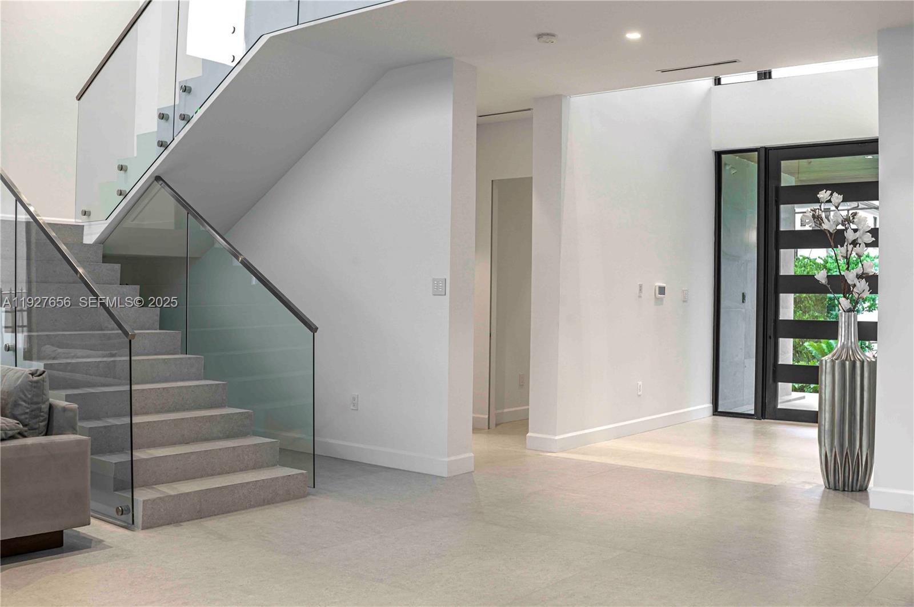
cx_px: 457
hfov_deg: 54.5
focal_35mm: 35
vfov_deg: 37.8
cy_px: 304
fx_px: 888
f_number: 5.6
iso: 100
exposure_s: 1/6
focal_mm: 35
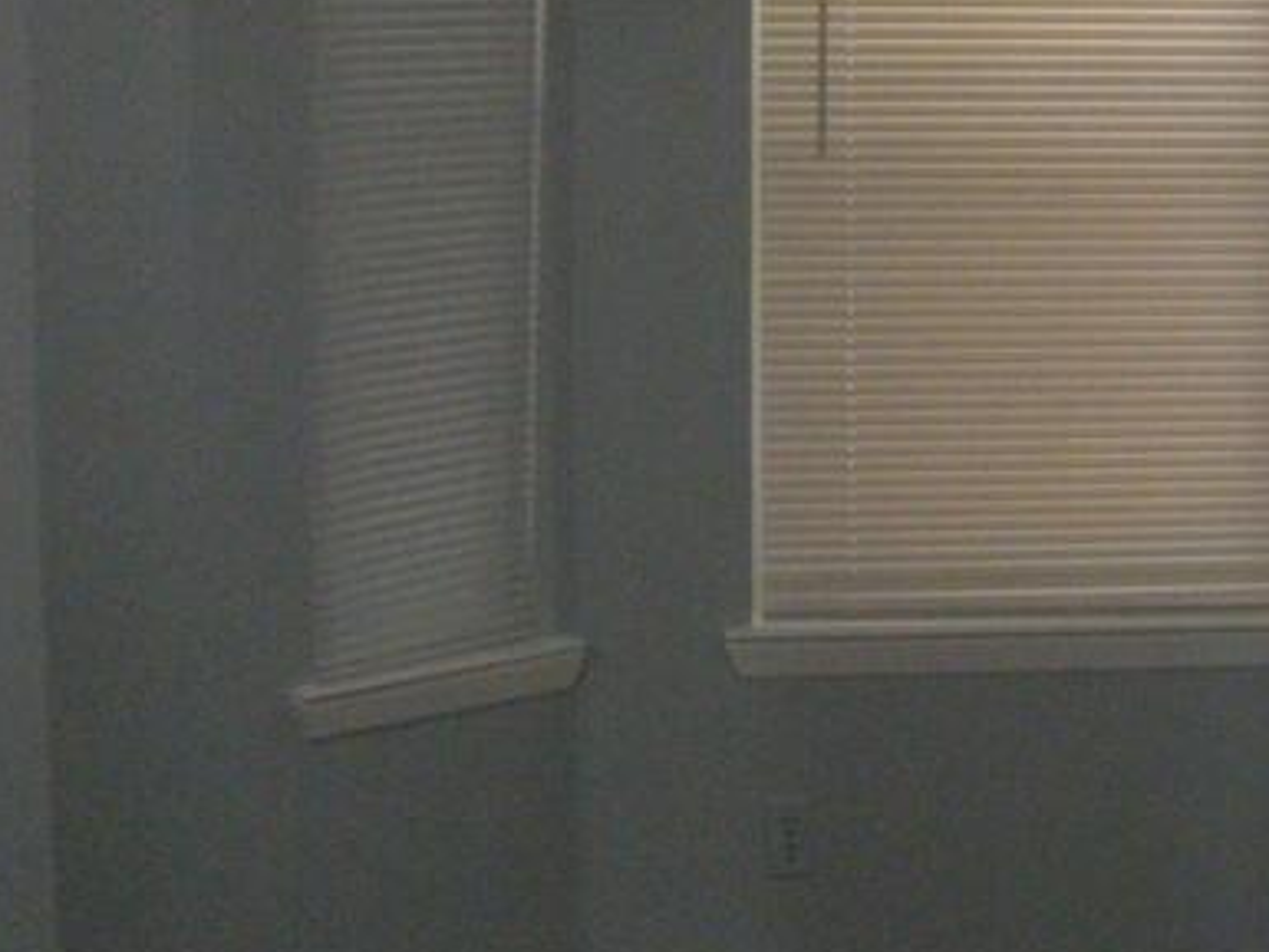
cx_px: 1543
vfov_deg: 15.8
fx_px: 3410
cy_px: 237
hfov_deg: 19.8
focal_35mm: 93
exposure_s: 1/56
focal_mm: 5.9
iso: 340
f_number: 3.8
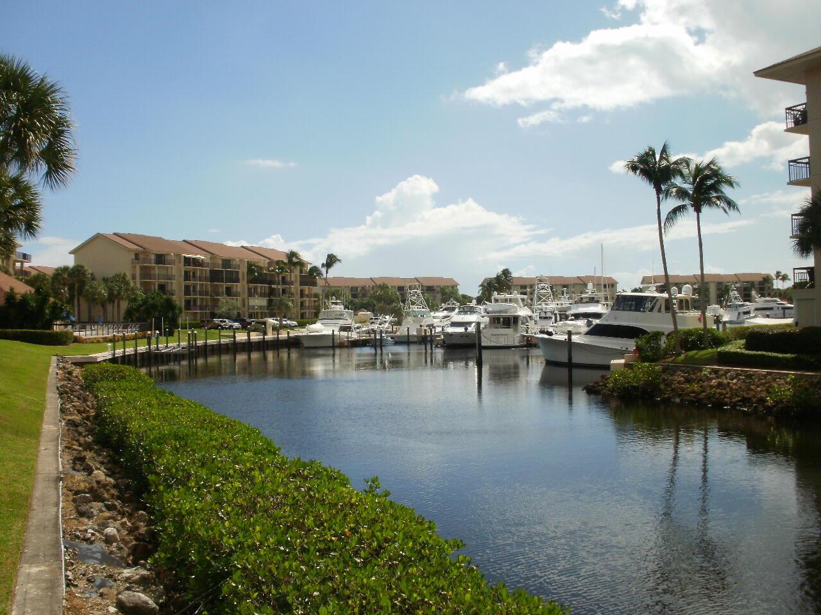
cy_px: 308
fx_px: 854
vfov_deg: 39.7
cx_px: 410
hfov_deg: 51.4
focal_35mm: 36
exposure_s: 1/800
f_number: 5.6
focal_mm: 6.3
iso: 100
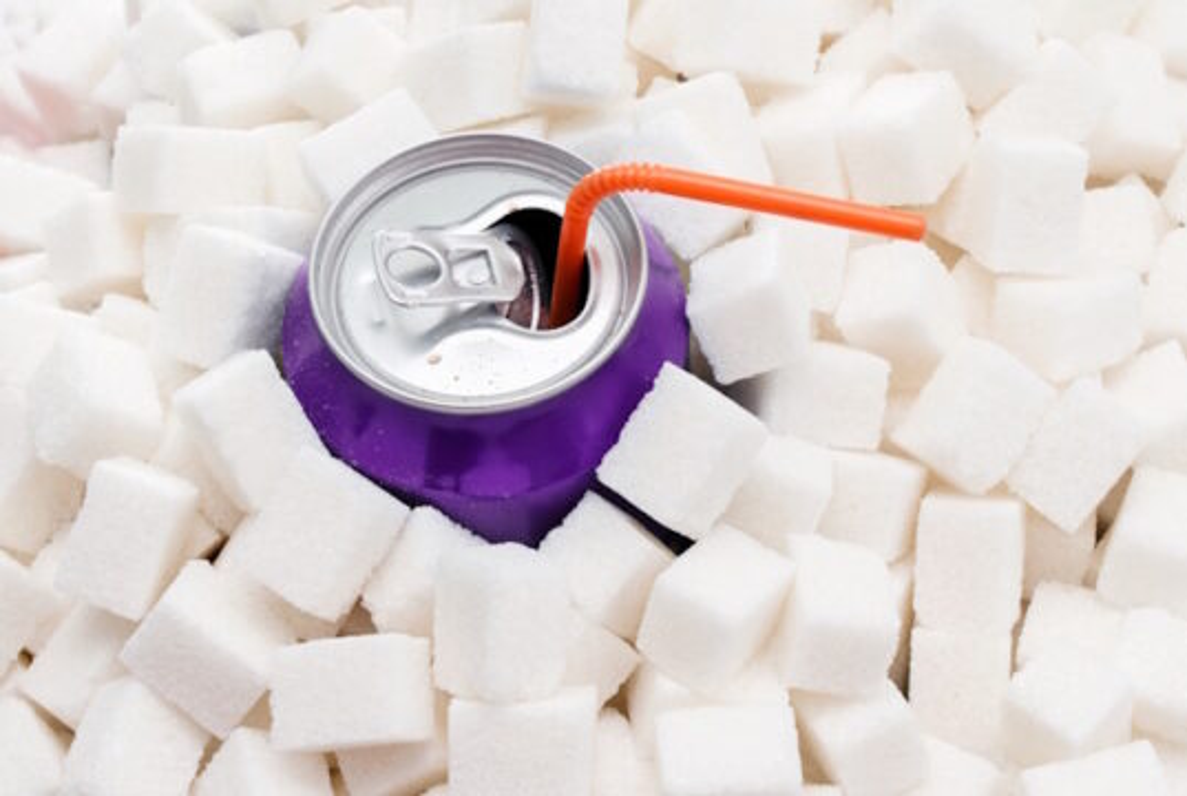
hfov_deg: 54.4
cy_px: 398
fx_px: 1156
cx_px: 594
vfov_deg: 38.0
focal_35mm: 35
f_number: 8
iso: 100
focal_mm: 35
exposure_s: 1/125
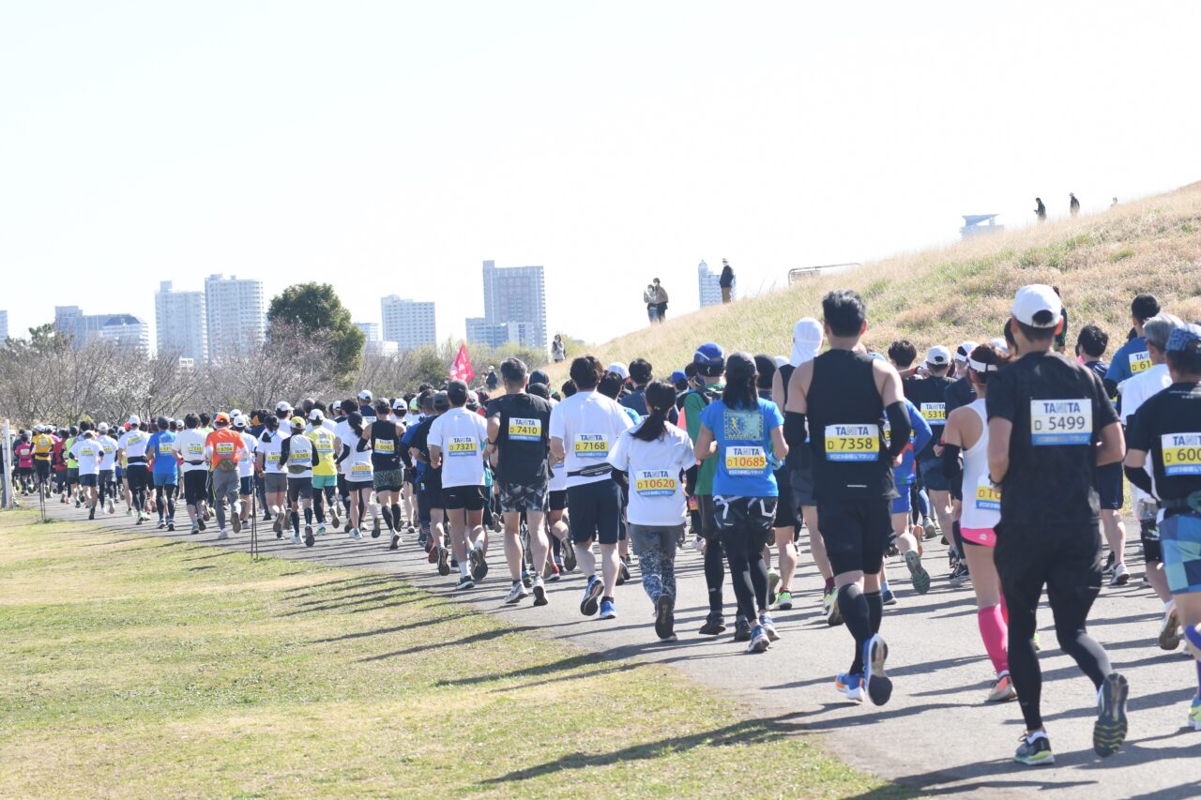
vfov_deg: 12.2
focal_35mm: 112
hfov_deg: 18.3
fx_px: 3736
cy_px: 400
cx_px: 600
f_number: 14
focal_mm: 75
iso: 500
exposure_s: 1/800
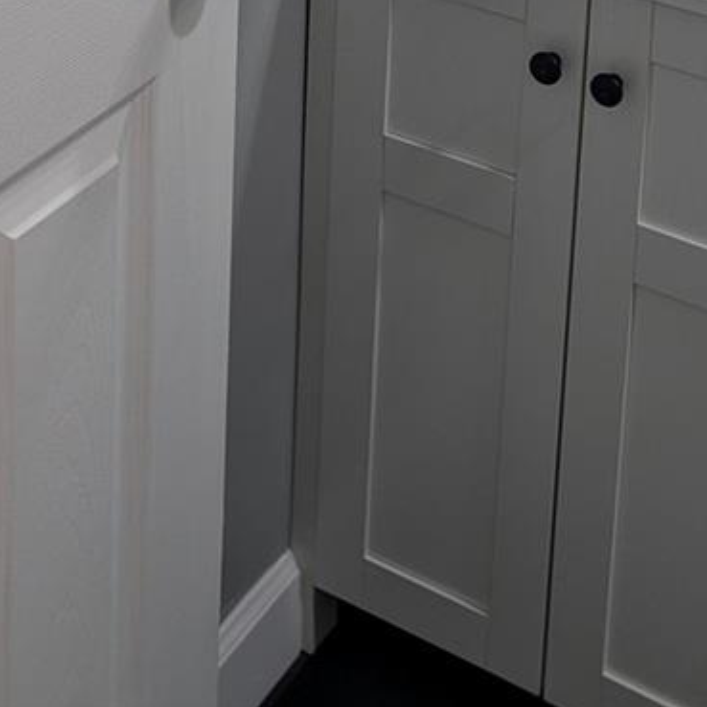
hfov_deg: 25.0
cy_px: -435
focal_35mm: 69
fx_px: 1594
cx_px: 331
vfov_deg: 20.4
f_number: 1.68
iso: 50
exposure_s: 1/120
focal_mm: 6.9
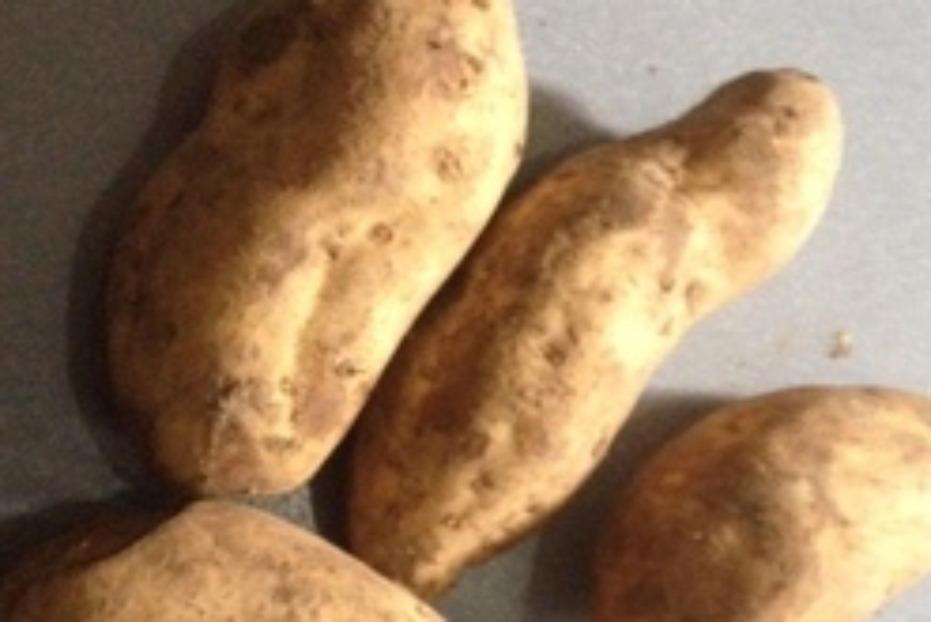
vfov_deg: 22.8
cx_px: 562
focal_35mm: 59
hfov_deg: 33.8
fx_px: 1527
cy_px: 483
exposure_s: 1/15
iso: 500
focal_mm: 4.28
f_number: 2.4
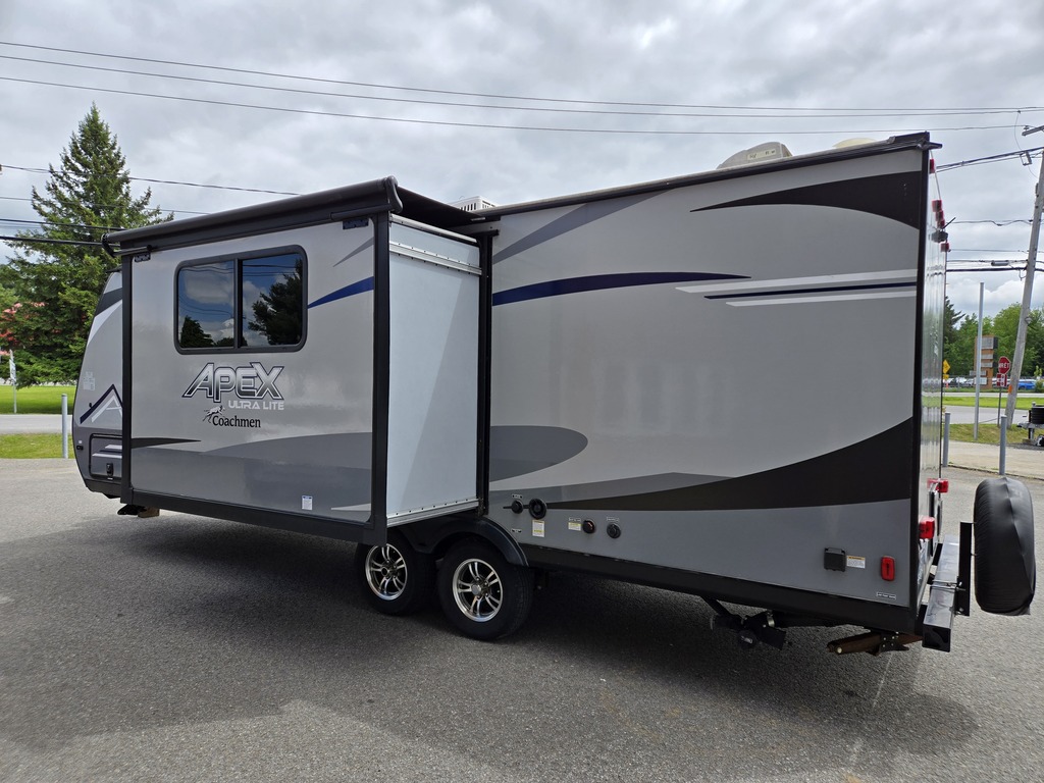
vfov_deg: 58.9
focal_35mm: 23
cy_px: 392
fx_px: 694
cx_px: 522
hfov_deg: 73.9
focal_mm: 5.4
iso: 25
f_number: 1.8
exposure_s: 1/1854
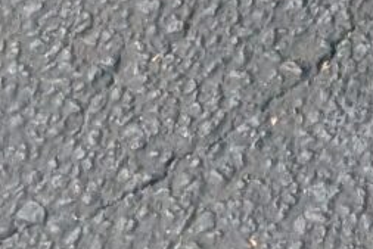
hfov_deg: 7.0
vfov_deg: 3.8
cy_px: -1572
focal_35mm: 253
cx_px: 1268
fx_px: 2623
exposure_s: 1/364
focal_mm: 6.9
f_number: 1.68
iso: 20
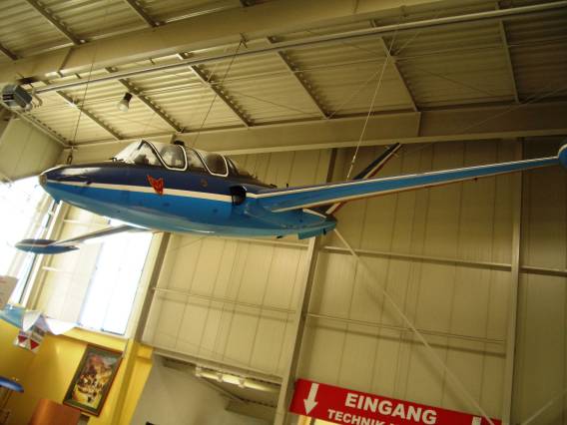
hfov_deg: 52.6
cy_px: 212
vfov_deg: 40.7
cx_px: 284
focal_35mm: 35
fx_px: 573
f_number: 2.6
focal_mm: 5.8
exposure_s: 1/80
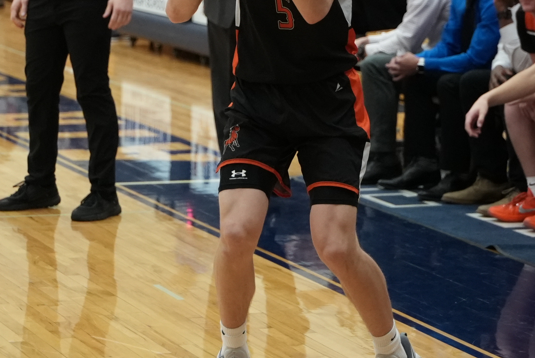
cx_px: 227
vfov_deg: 8.8
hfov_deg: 13.2
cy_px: 48
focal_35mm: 156
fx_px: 2320
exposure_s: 1/800
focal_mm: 81
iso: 8000
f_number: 4
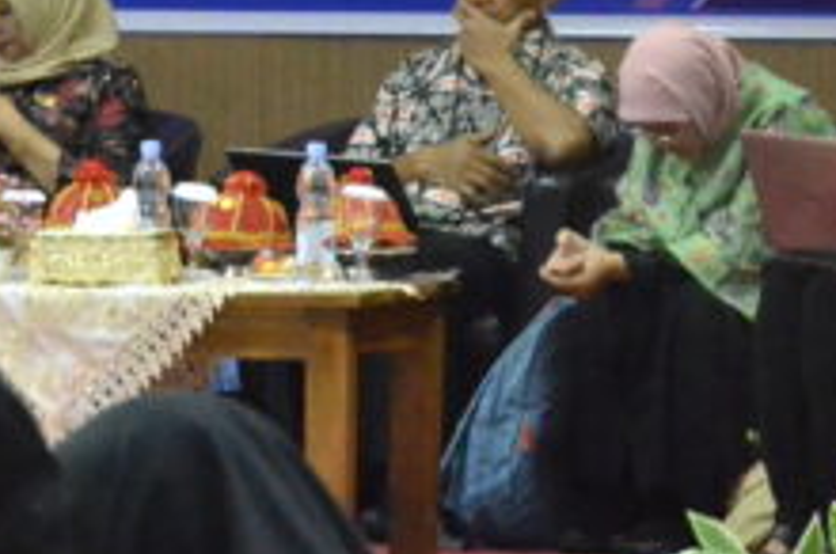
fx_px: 7513
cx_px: -51
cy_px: 72
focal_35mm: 324
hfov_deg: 6.3
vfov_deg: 4.2
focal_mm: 62
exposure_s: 1/100
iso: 6400
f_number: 5.3
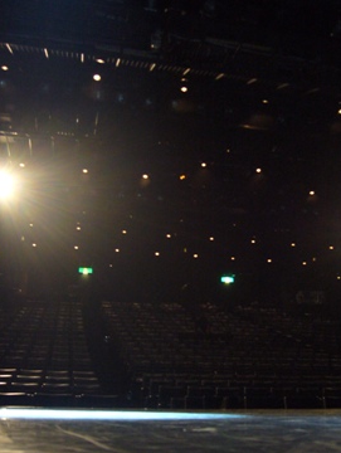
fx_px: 537
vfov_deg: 45.7
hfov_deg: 35.2
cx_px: 192
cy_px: 245
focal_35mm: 41
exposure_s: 1/8
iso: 200
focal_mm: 5.8
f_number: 2.8
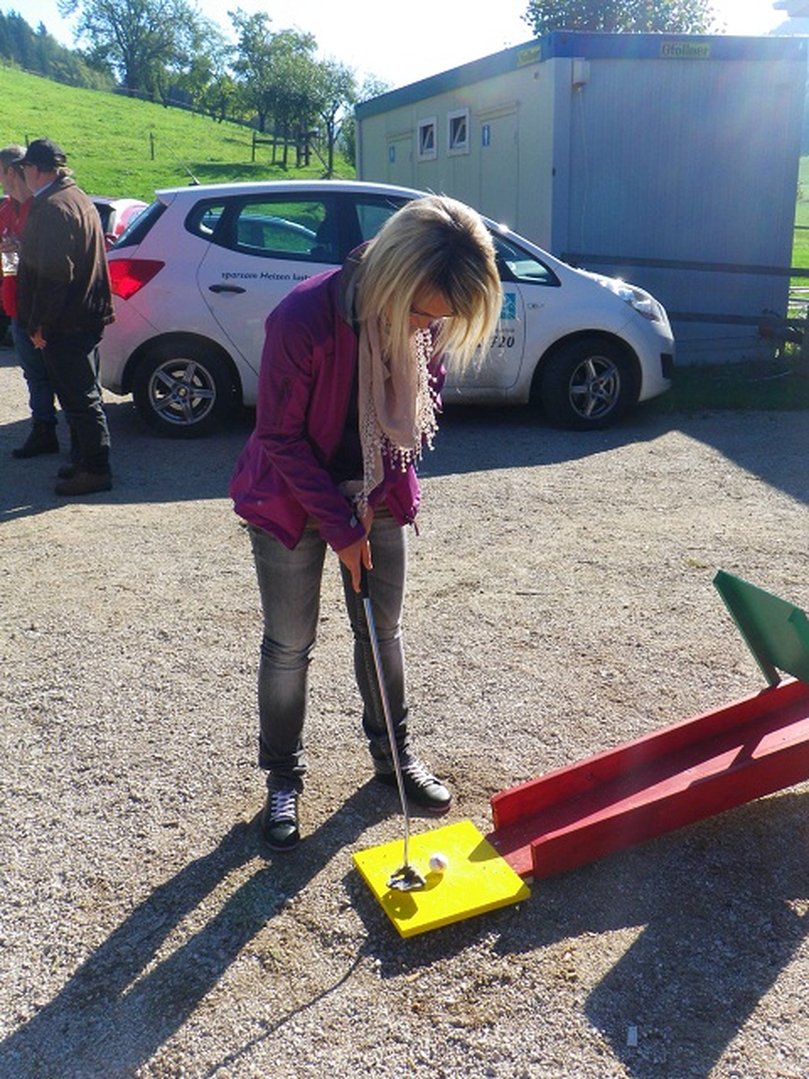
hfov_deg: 40.7
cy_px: 540
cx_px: 404
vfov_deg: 52.6
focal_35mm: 35
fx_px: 1091
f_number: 6.3
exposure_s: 1/160
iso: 64
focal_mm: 6.2
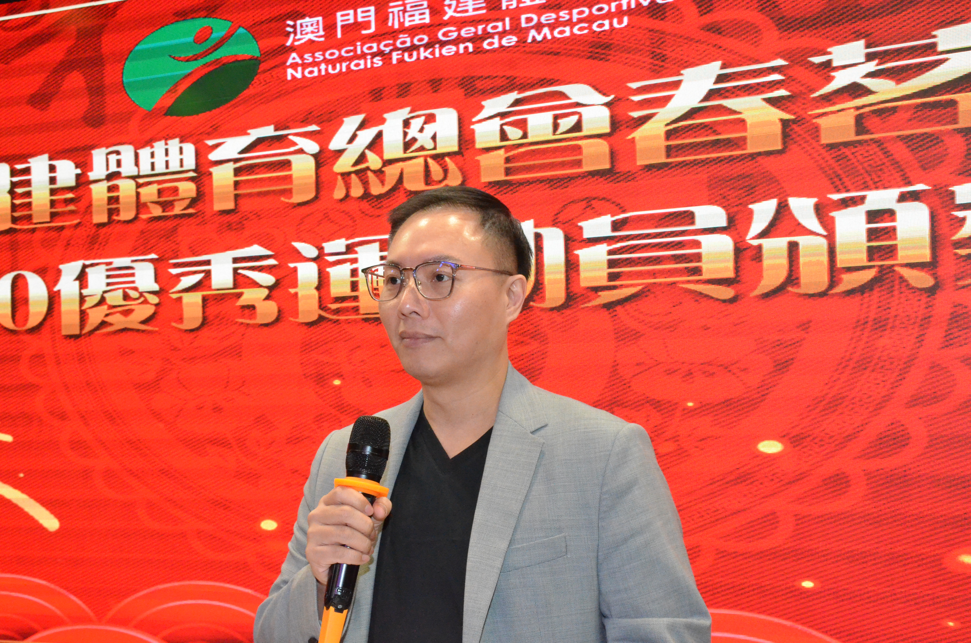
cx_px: 486
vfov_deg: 28.0
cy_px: 322
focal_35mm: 48
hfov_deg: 41.2
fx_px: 1292
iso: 6400
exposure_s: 1/125
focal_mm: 32
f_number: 11
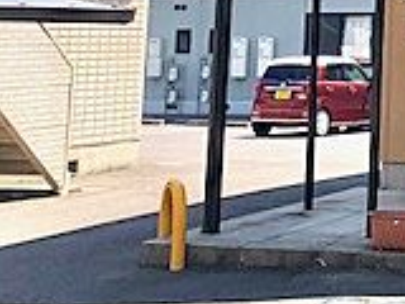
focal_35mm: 112
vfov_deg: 12.4
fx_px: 1310
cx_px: 643
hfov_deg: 15.8
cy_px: -193
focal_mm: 3.99
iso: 20
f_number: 1.8
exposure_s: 1/1548
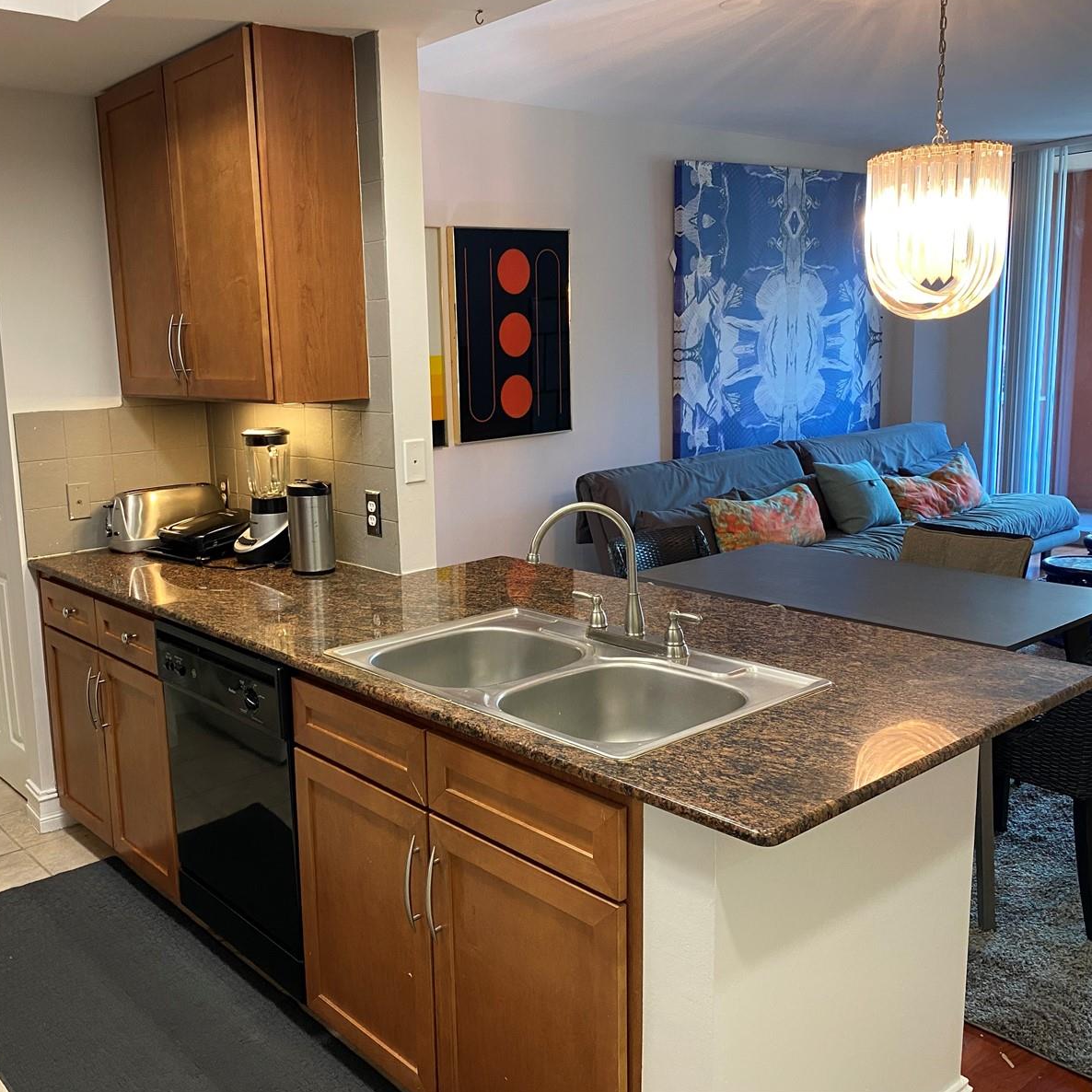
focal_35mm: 31
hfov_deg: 52.1
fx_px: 1106
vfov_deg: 52.5
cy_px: 545
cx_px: 431
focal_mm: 4.25
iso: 200
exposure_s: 1/60
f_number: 1.8
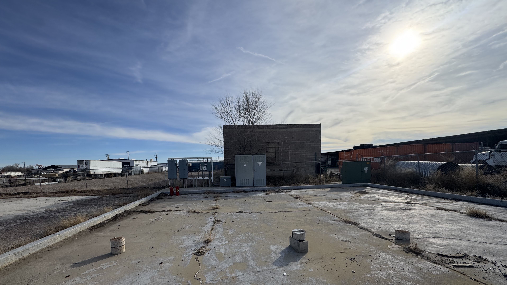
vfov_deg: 66.2
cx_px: 241
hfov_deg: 99.3
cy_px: 176
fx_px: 215
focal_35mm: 16
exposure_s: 1/3390
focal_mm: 2.22
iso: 50
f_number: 2.2
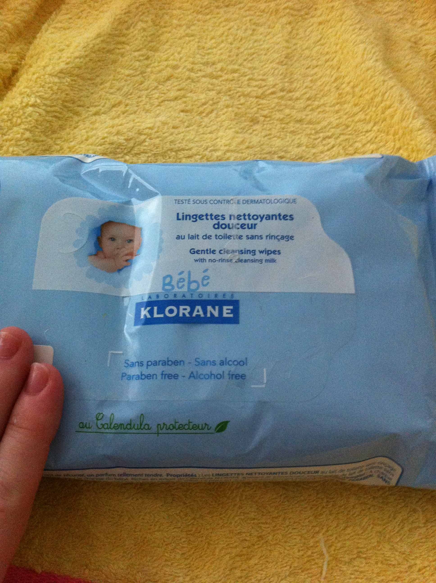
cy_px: 292
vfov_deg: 52.7
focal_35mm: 35
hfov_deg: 40.6
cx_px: 218
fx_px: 589
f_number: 2.8
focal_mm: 3.85
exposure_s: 1/17
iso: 320
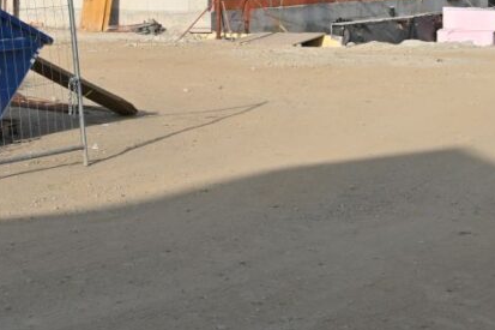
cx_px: 95
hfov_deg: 16.5
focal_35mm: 124
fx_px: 1698
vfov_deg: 10.8
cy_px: -119
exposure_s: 1/640
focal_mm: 27
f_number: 5.6
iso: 100
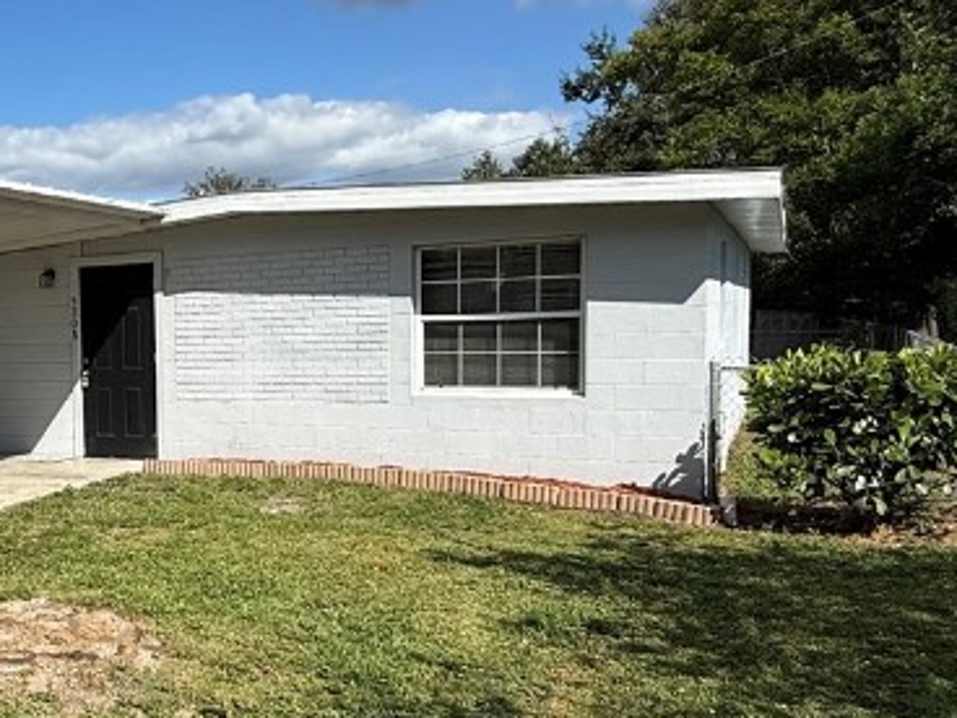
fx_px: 1078
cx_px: 39
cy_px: 411
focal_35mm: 39
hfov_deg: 42.5
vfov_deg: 36.7
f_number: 2.2
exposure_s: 1/2717
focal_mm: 2.22
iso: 50
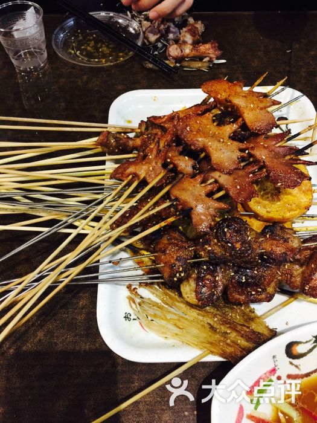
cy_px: 212
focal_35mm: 29
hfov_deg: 48.2
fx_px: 354
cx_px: 158
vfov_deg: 61.7
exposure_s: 1/10
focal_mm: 4.15
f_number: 2.2
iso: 125
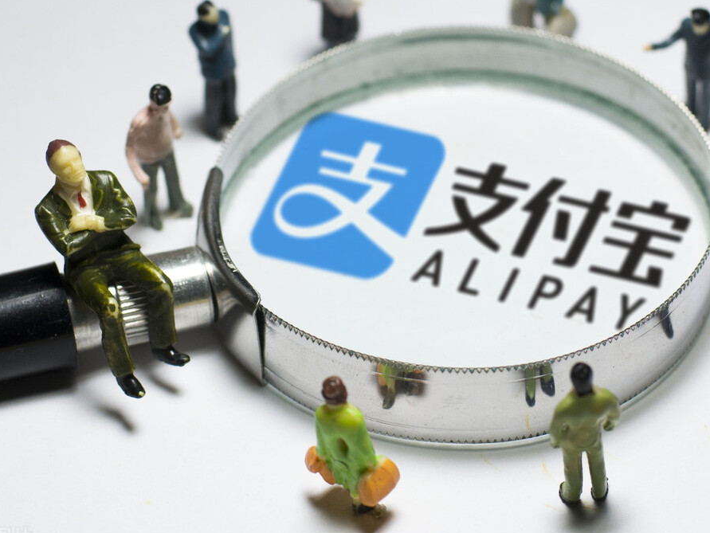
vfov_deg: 15.3
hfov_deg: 20.2
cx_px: 424
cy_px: 237
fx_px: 1990
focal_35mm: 97
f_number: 5
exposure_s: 1/160
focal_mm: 50
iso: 500
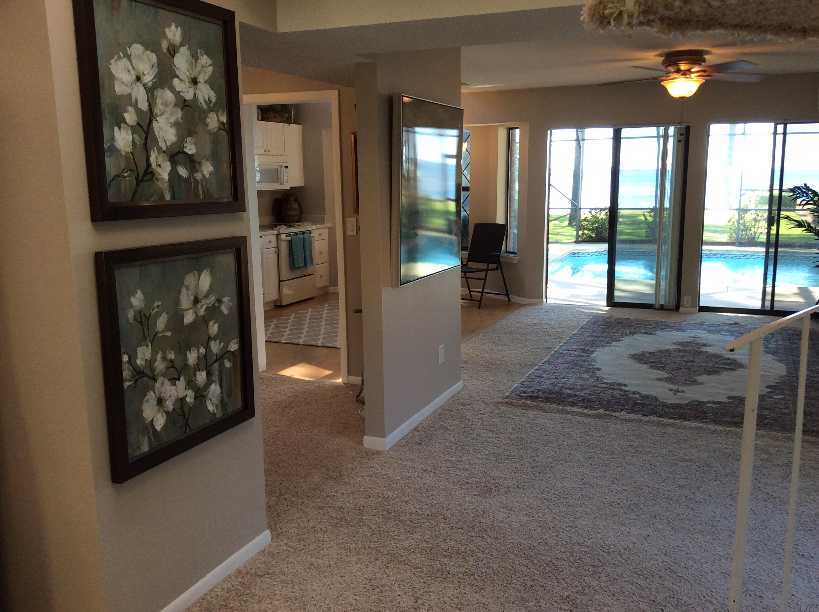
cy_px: 306
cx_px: 410
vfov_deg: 44.1
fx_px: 756
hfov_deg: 56.9
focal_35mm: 32
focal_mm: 3.3
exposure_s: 1/60
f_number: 2.4
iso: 40
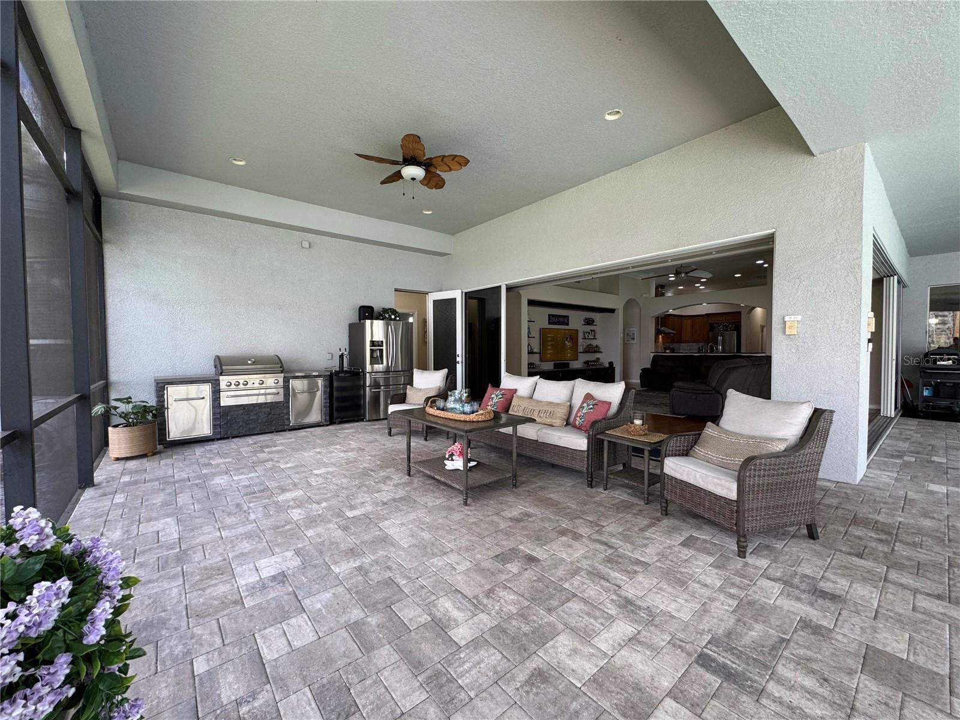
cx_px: 480
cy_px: 360
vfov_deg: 85.7
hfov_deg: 102.1
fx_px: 388
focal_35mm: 14
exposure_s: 1/99
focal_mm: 2.22
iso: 100
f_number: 2.2
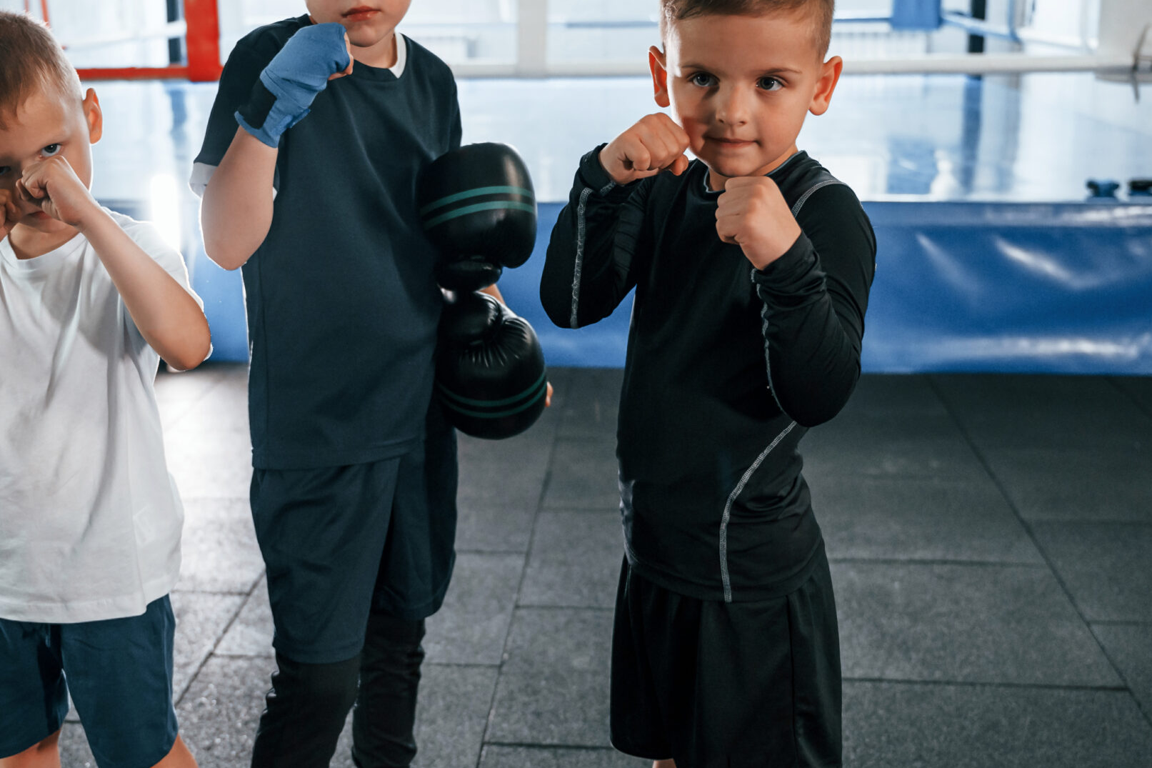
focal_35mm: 46
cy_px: 350
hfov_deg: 42.6
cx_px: 486
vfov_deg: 29.2
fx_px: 1472
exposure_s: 1/160
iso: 1600
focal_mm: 29
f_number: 2.8
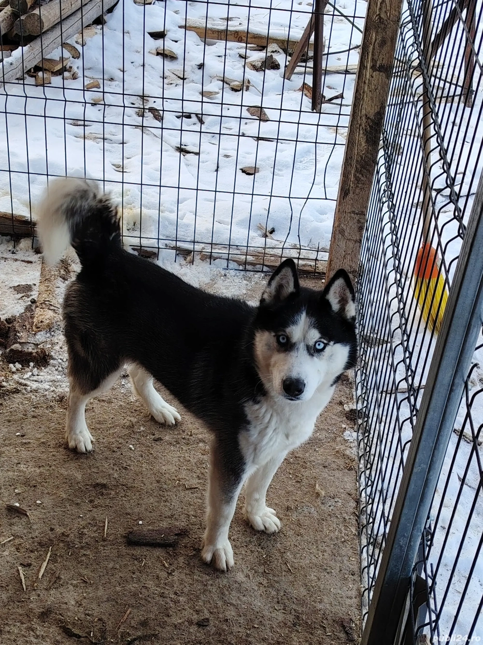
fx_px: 893
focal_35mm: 48
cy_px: 322
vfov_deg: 39.7
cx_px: 242
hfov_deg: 30.3
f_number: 1.75
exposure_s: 1/134
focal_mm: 5.25
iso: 100
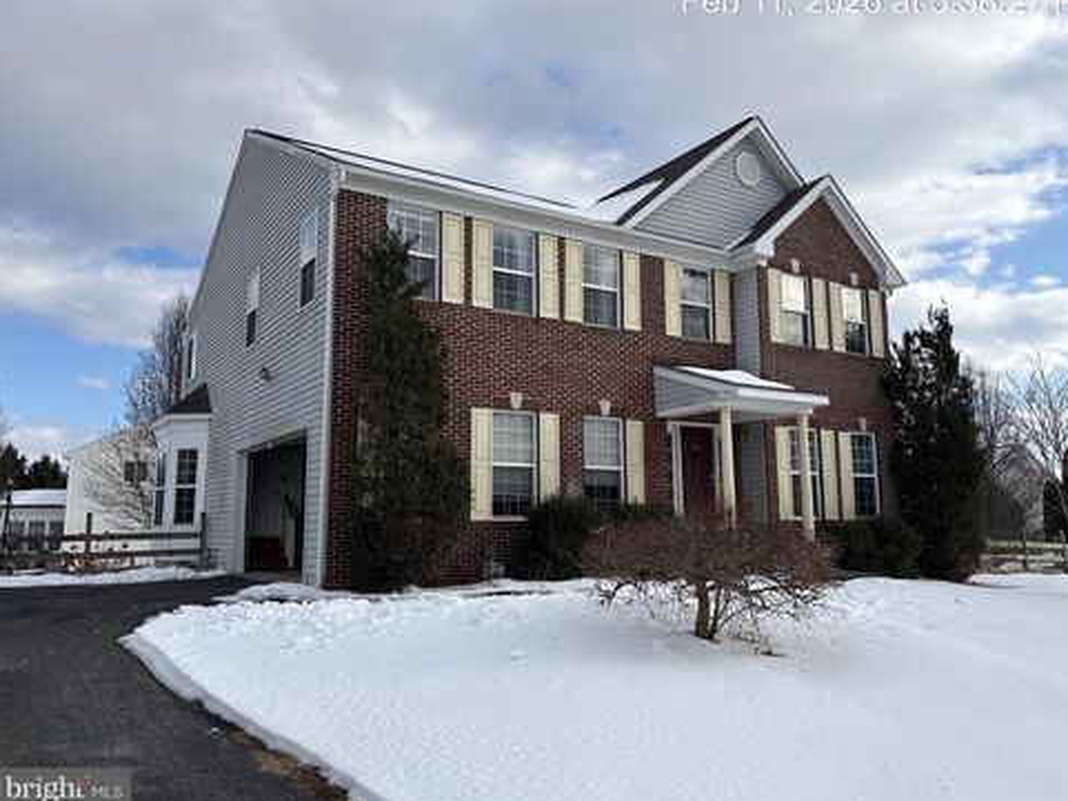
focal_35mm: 27
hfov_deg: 65.3
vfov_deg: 51.4
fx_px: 833
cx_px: 551
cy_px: 396
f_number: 1.6
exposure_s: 1/3534
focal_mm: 5.96
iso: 50
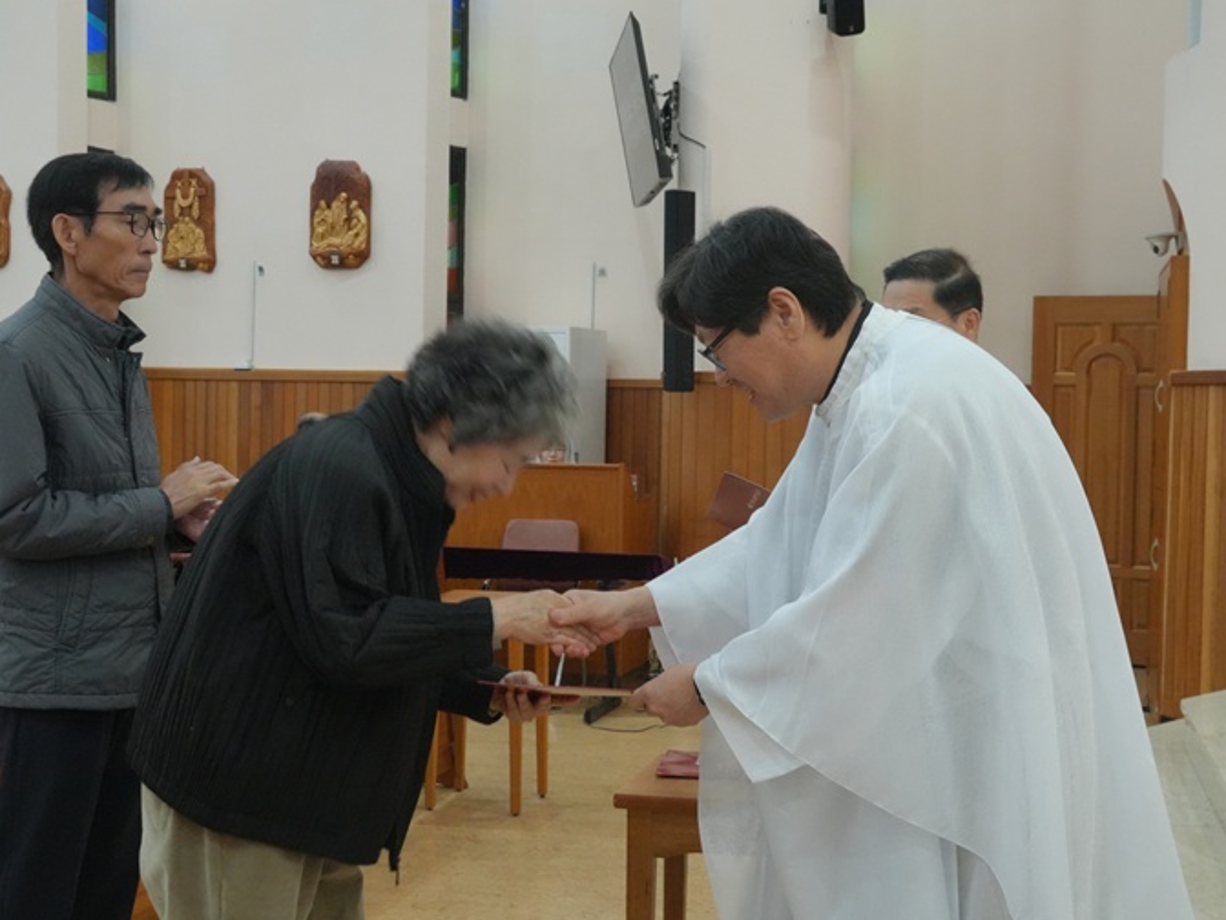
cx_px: 639
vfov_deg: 30.5
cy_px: 459
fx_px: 1684
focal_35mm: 48
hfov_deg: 40.0
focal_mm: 29
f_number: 9
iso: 4000
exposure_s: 1/80
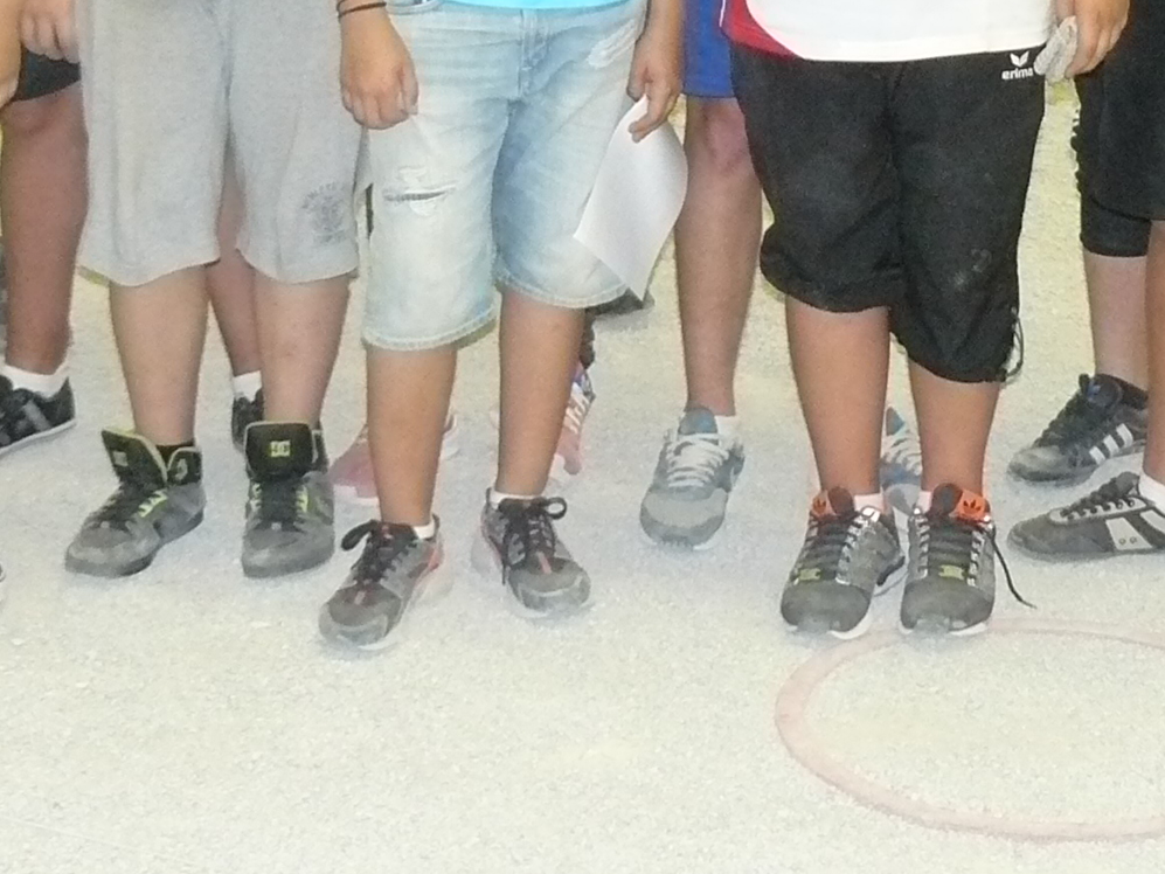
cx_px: 634
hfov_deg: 20.6
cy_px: -182
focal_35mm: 95
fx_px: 3198
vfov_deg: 15.0
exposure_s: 1/30
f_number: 2.8
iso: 320
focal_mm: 6
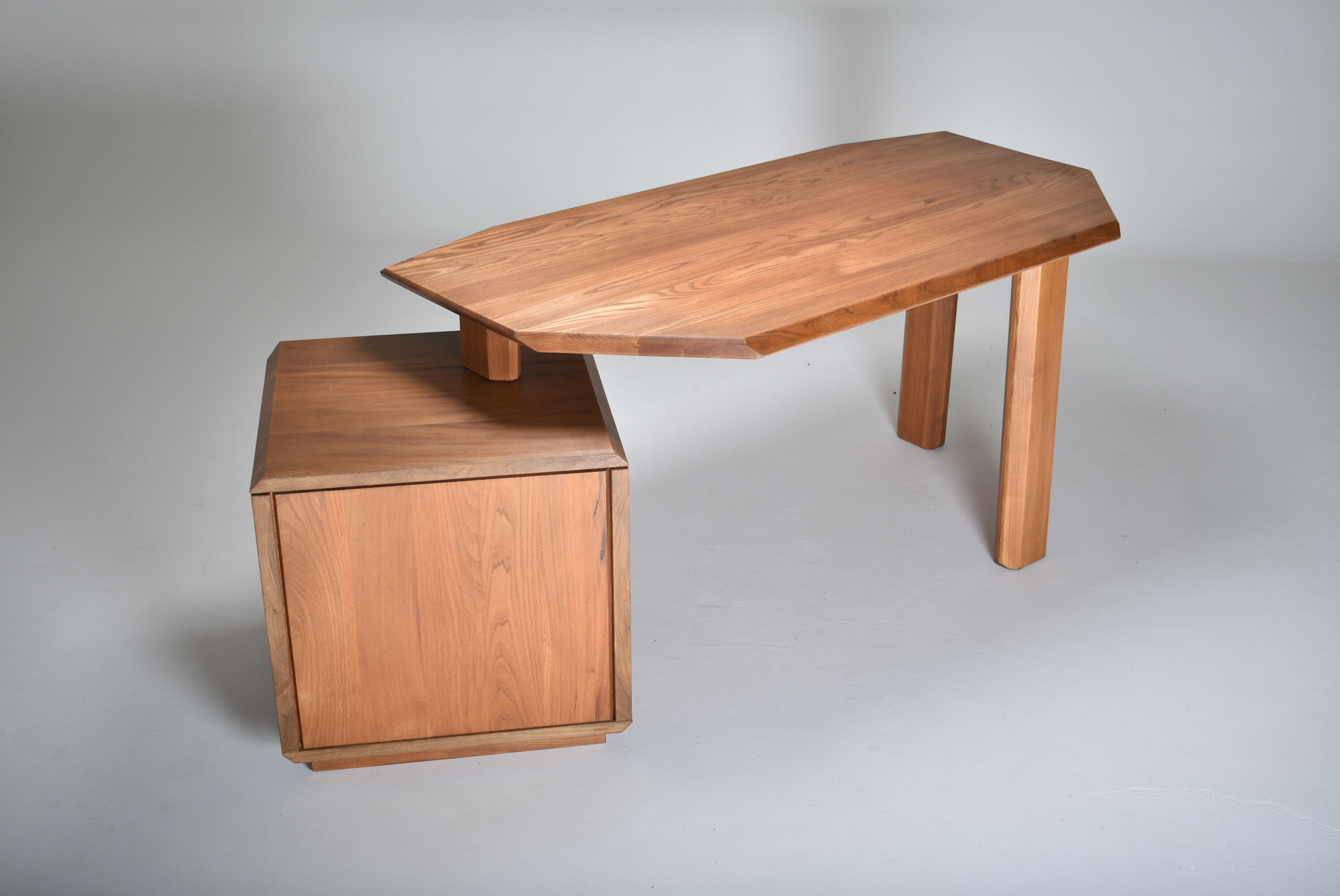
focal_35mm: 45
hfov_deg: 43.6
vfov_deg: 29.9
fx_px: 1676
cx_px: 670
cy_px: 448
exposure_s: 1/200
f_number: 4.2
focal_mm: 30
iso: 100
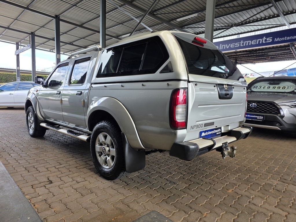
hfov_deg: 73.9
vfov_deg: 58.9
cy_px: 111
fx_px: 197
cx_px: 148
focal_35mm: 23
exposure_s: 1/180
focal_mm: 6.25
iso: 40
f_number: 1.7
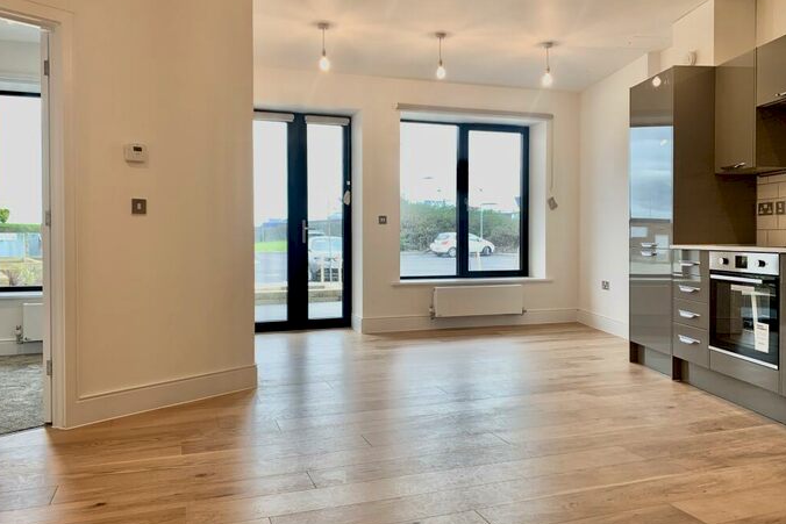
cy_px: 249
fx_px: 611
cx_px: 398
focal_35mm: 28
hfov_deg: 65.5
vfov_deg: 46.4
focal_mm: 4.25
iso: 32
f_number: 1.8
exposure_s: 1/100
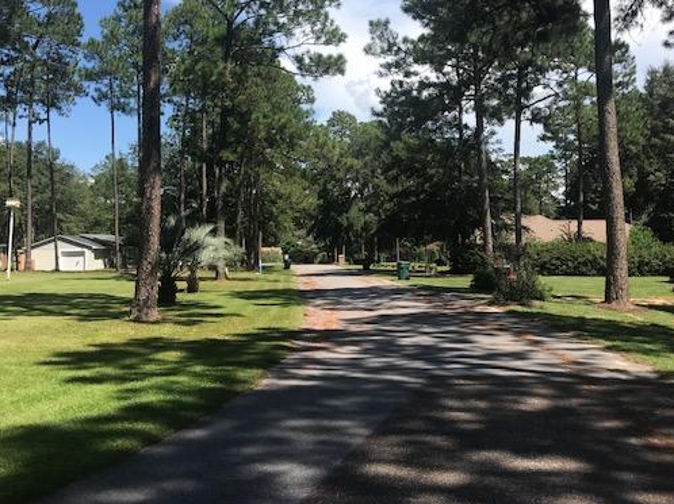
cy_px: 193
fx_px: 701
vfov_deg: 39.4
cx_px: 345
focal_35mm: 36
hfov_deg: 51.4
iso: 20
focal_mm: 3.99
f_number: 1.8
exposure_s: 1/1597
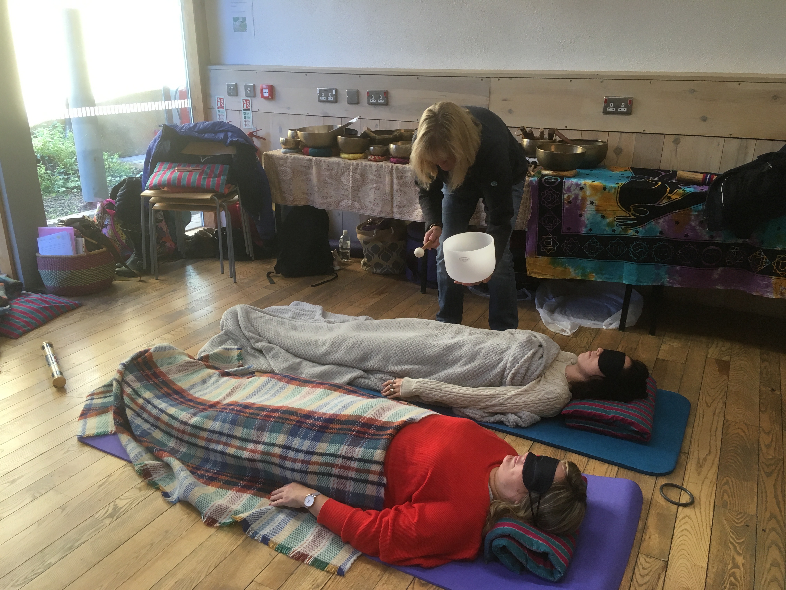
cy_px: 295
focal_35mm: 29
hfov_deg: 61.7
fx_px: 658
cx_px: 393
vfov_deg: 48.2
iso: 40
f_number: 2.2
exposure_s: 1/33
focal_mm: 4.15
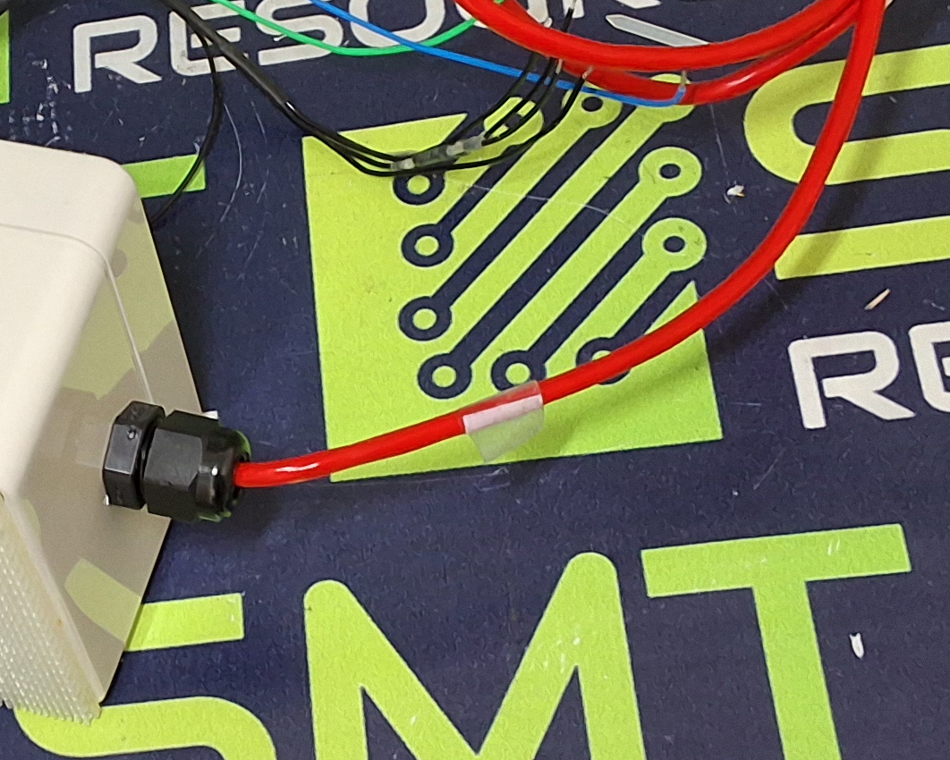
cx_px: 104
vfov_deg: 18.3
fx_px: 2362
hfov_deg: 22.2
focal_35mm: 84
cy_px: 412
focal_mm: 2.91
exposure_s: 1/40
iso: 200
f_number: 1.9
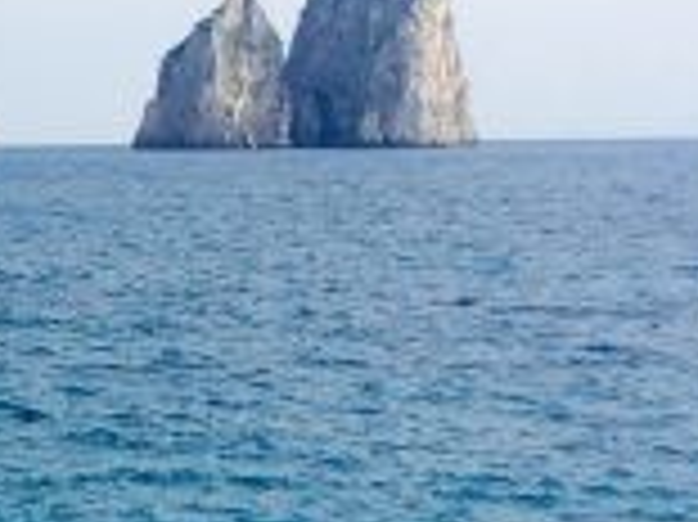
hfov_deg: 12.7
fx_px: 2901
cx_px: -464
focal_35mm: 144
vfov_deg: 10.3
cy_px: 184
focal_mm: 4.15
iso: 32
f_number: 2.2
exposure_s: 1/2053
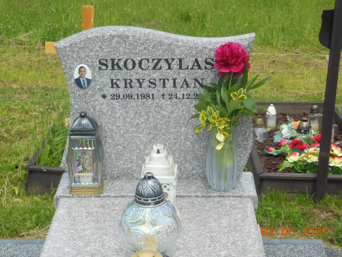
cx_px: 171
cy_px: 128
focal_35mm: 76
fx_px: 751
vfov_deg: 19.4
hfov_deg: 25.7
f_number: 4.4
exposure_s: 1/640
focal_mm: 13.6
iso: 125
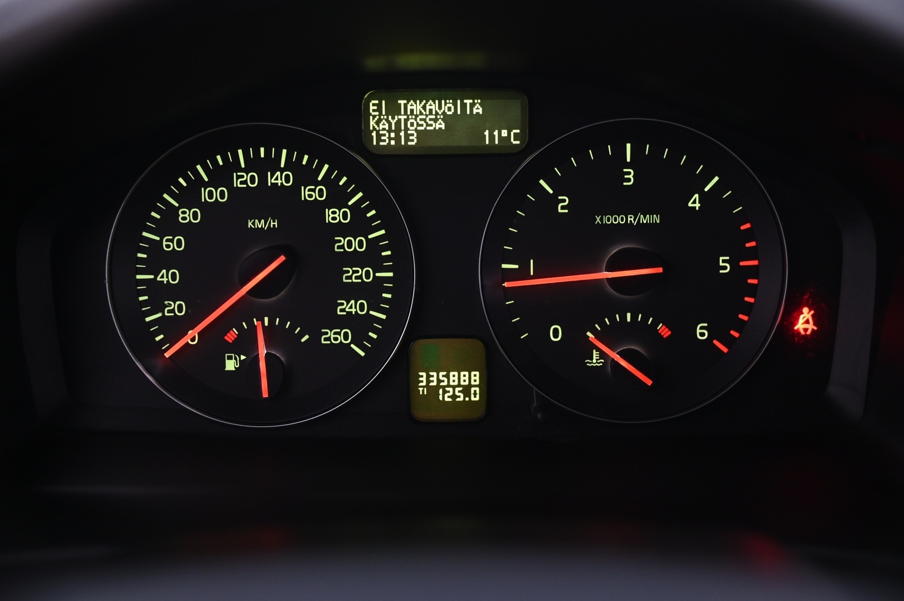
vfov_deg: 24.6
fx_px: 1380
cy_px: 300
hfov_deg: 36.3
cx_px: 452
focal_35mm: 55
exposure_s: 1/25
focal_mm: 55
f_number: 4
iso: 2000
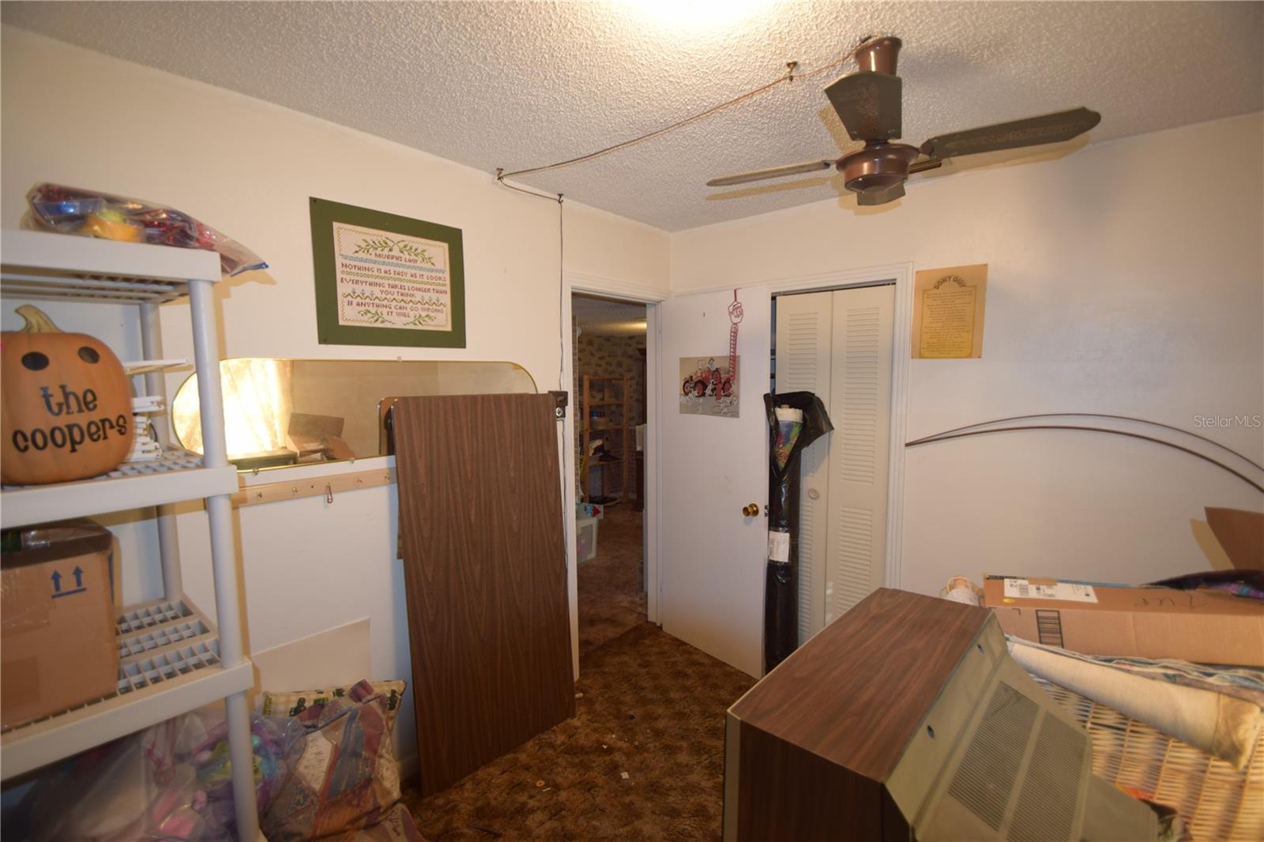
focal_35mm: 15
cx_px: 632
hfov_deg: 100.4
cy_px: 421
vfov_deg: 77.3
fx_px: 527
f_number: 3.5
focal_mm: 10
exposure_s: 1/60
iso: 400
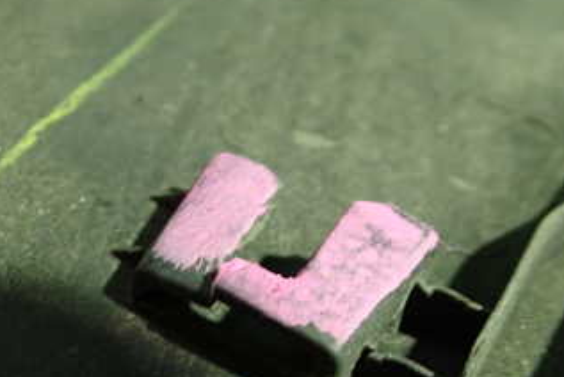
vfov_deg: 22.9
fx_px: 925
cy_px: 274
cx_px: 185
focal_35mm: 59
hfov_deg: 33.6
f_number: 2.3
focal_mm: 5.4
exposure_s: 1/30
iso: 640
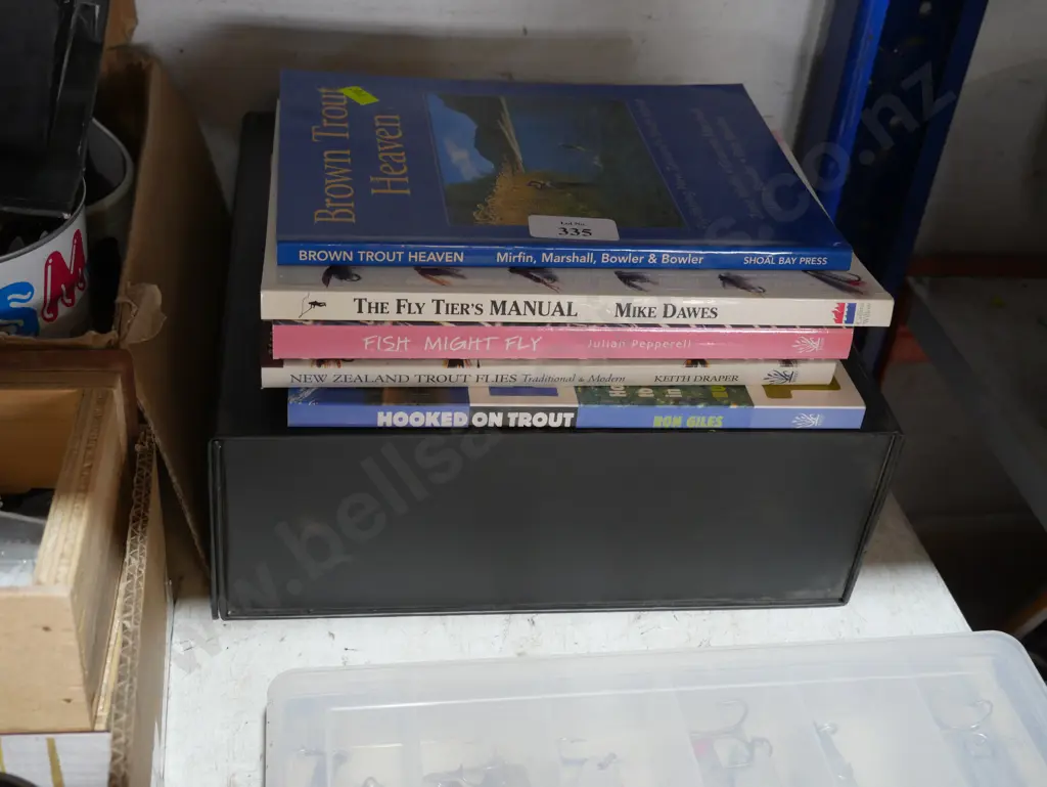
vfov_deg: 32.9
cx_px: 524
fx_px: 1331
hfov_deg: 42.9
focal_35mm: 44
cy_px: 394
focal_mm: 22
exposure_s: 1/60
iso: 800
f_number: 4.7
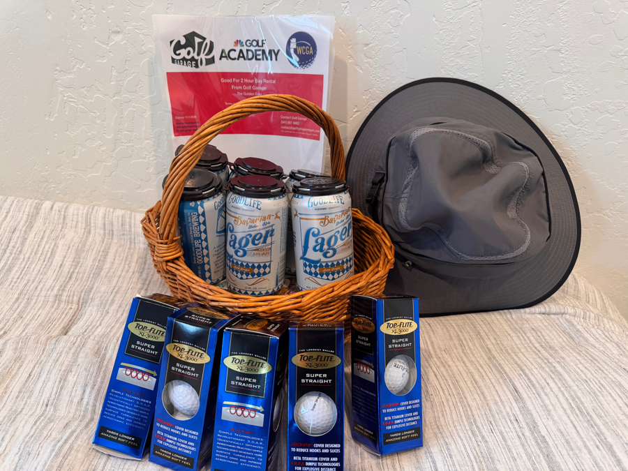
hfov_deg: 71.6
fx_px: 435
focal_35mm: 24
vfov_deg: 56.8
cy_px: 236
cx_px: 314
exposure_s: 1/60
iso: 200
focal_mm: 6.76
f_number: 1.78
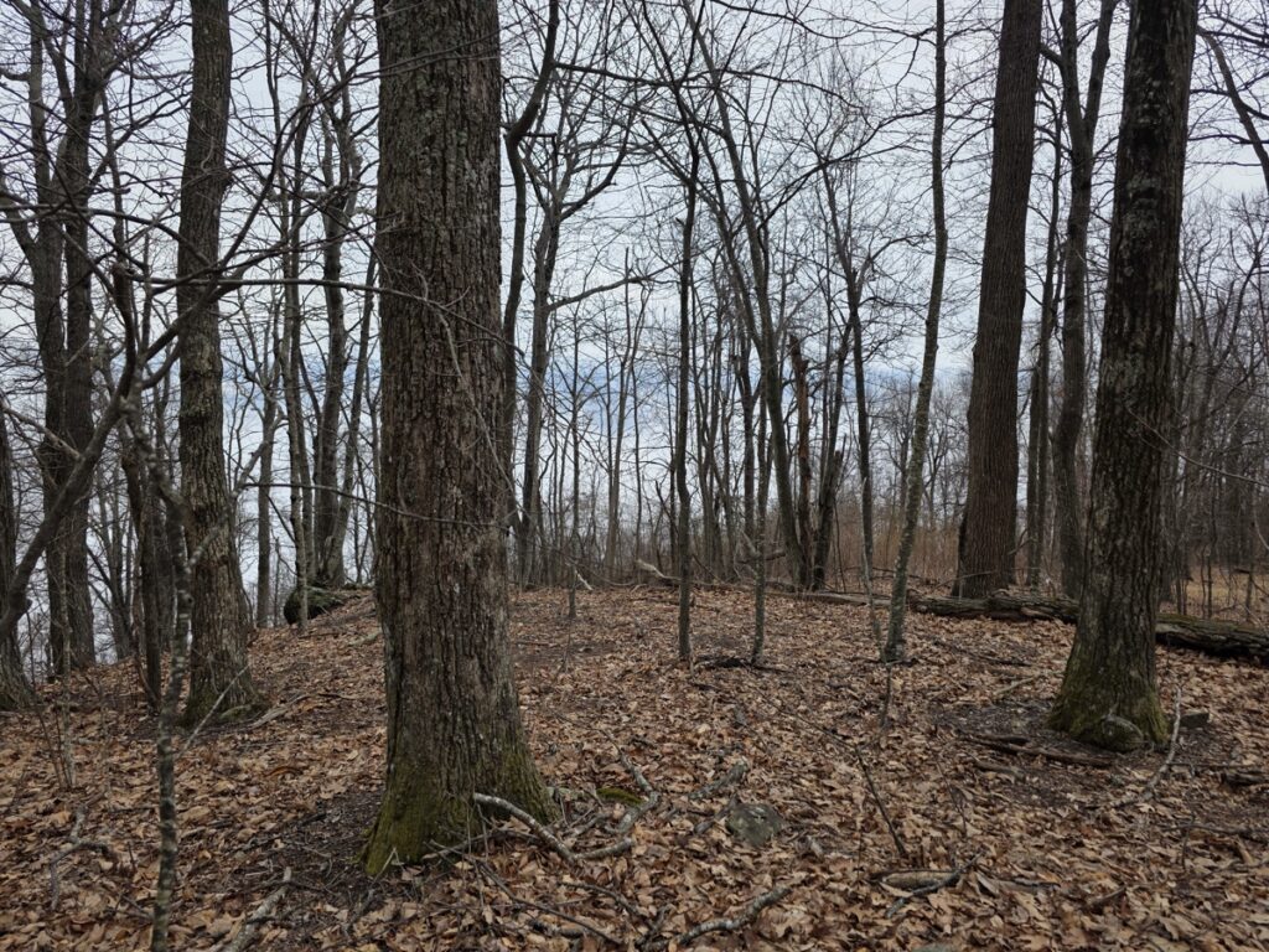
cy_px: 476
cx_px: 634
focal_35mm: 23
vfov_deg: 58.9
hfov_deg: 73.9
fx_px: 843
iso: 80
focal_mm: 6.3
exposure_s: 1/3203
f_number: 1.7
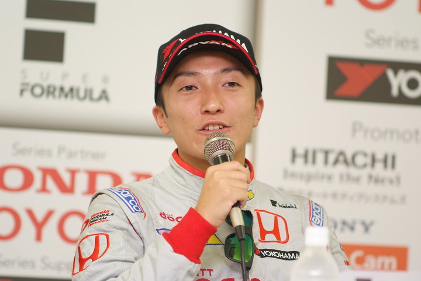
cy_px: 140
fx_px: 1848
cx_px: 210
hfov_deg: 13.0
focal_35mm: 158
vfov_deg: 8.7
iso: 400
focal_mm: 105
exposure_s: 1/125
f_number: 2.5
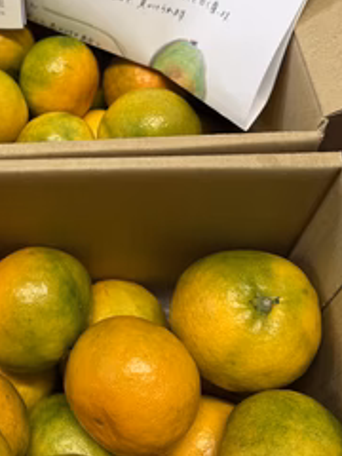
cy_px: 137
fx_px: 527
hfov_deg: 34.9
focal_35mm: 40
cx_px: 70
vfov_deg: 45.8
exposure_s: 1/63
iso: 100
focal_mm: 6.76
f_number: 1.78
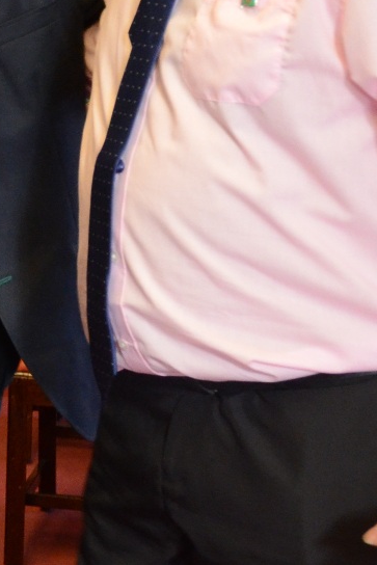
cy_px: 89
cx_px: -524
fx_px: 1915
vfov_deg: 16.6
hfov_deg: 9.9
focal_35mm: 122
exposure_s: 1/30
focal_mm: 24
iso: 2000
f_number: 6.3
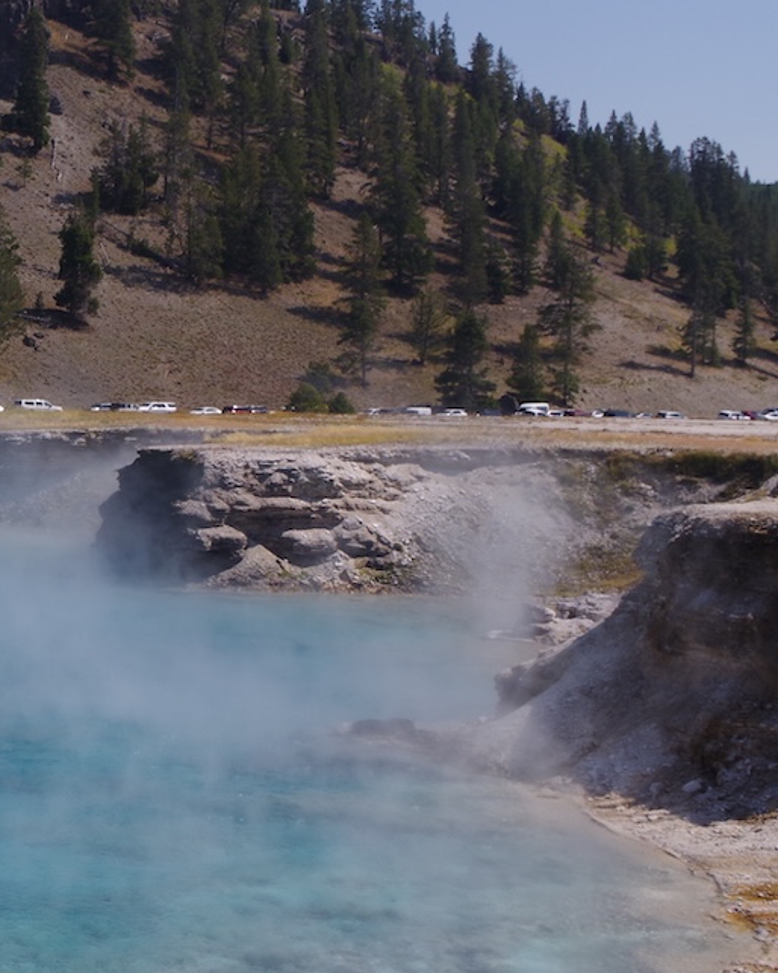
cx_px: -291
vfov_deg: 23.3
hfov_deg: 17.3
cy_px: 501
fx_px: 2361
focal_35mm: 82
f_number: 10
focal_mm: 26.25
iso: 200
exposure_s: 1/100
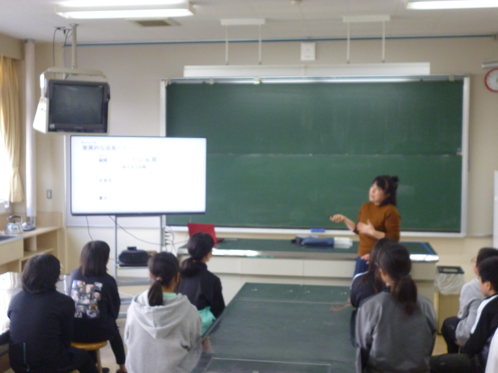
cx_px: 249
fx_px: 691
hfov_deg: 39.7
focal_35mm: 48
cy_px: 186
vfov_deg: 30.3
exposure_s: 1/30
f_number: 4
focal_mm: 8.6
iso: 400
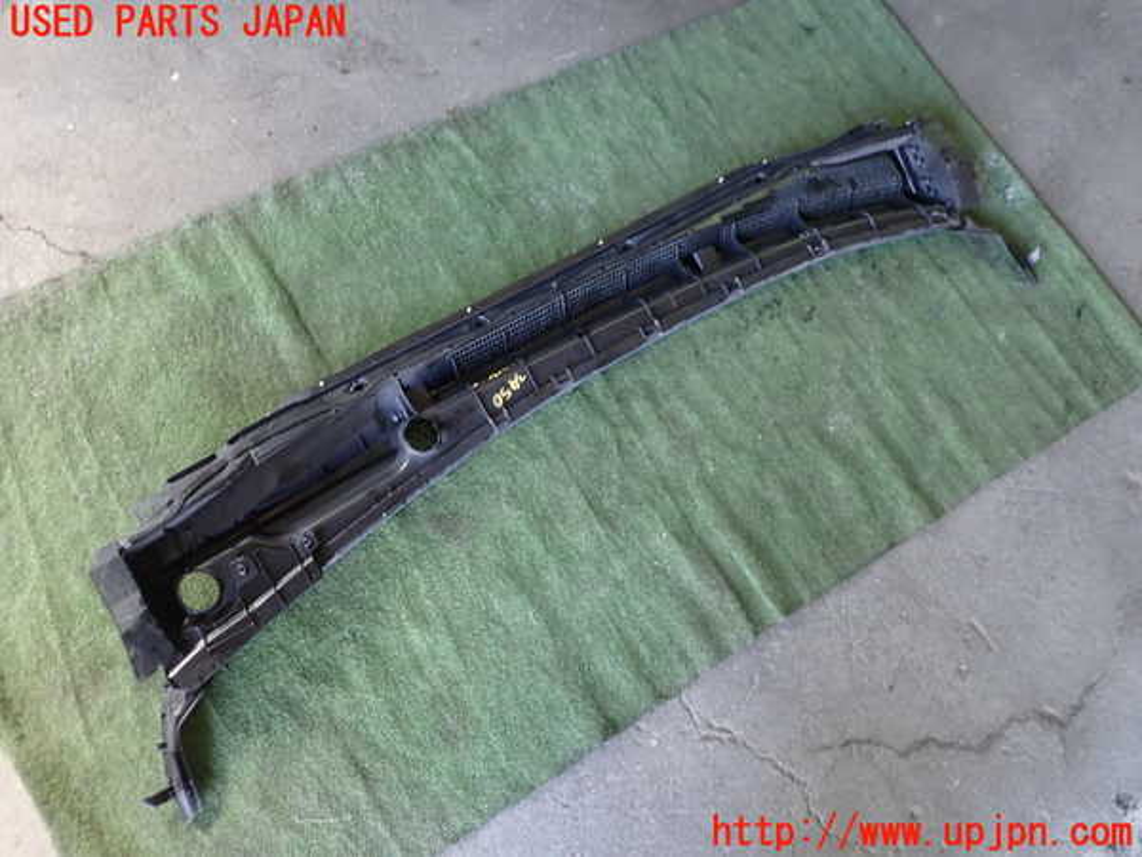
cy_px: 428
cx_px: 571
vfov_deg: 54.9
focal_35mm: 25
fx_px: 825
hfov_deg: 69.4
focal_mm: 4.5
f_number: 2
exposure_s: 1/40
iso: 200
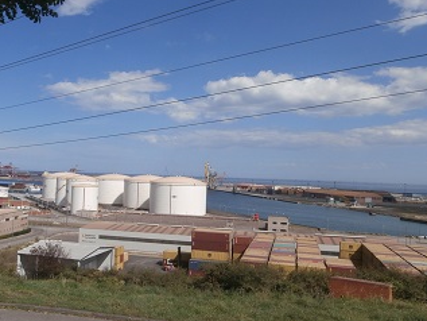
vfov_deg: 45.5
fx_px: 383
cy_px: 160
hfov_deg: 58.1
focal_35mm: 31
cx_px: 185
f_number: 7.9
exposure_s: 1/400
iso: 100
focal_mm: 4.2
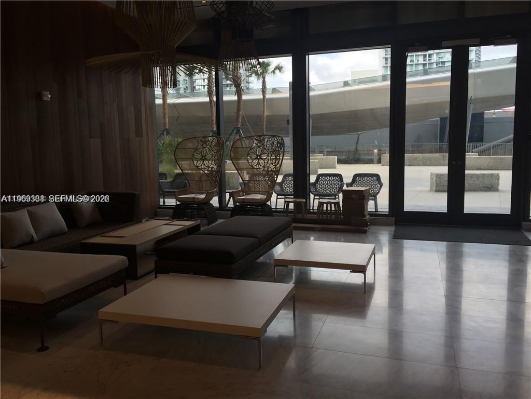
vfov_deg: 48.2
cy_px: 200
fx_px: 445
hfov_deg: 61.7
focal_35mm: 29
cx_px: 266
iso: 32
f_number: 2.2
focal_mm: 4.15
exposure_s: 1/120
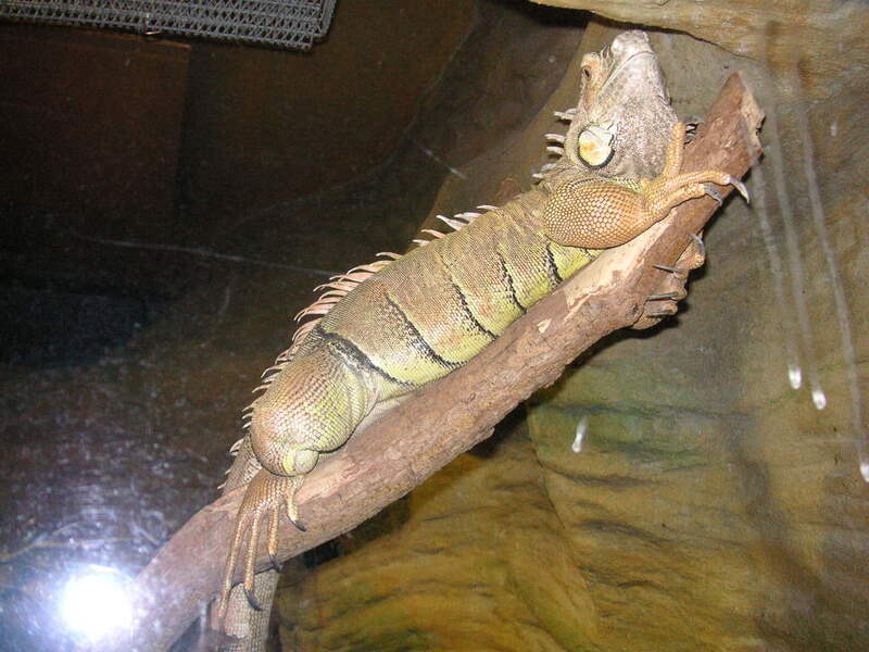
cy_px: 326
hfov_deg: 50.1
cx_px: 434
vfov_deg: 38.7
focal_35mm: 37
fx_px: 929
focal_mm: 6.1
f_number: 2.8
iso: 160
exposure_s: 1/45
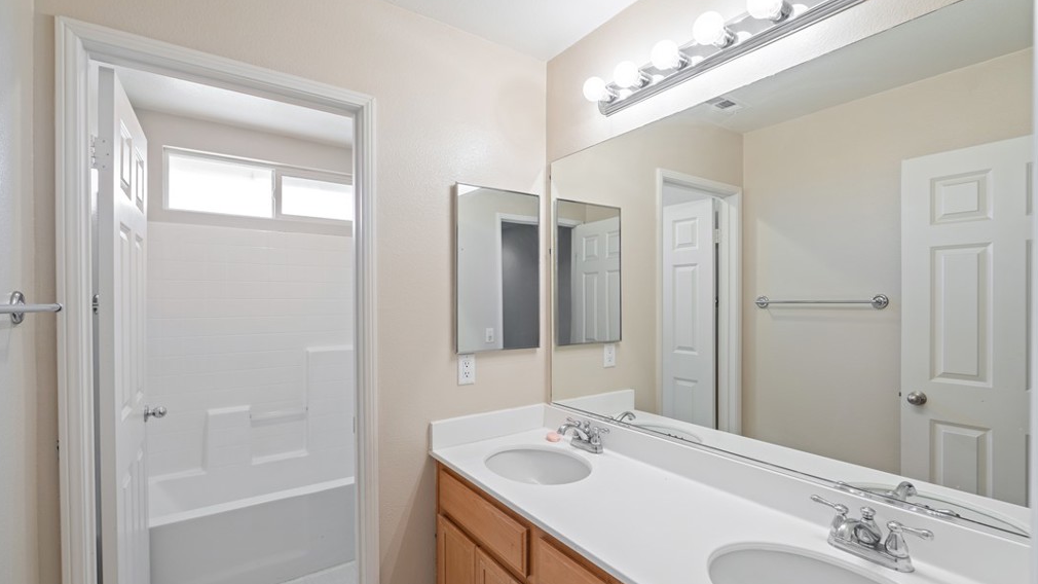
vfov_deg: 63.9
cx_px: 515
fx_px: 468
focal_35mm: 17
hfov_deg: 95.9
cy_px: 309
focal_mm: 16
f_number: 7.1
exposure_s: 1/3
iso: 250
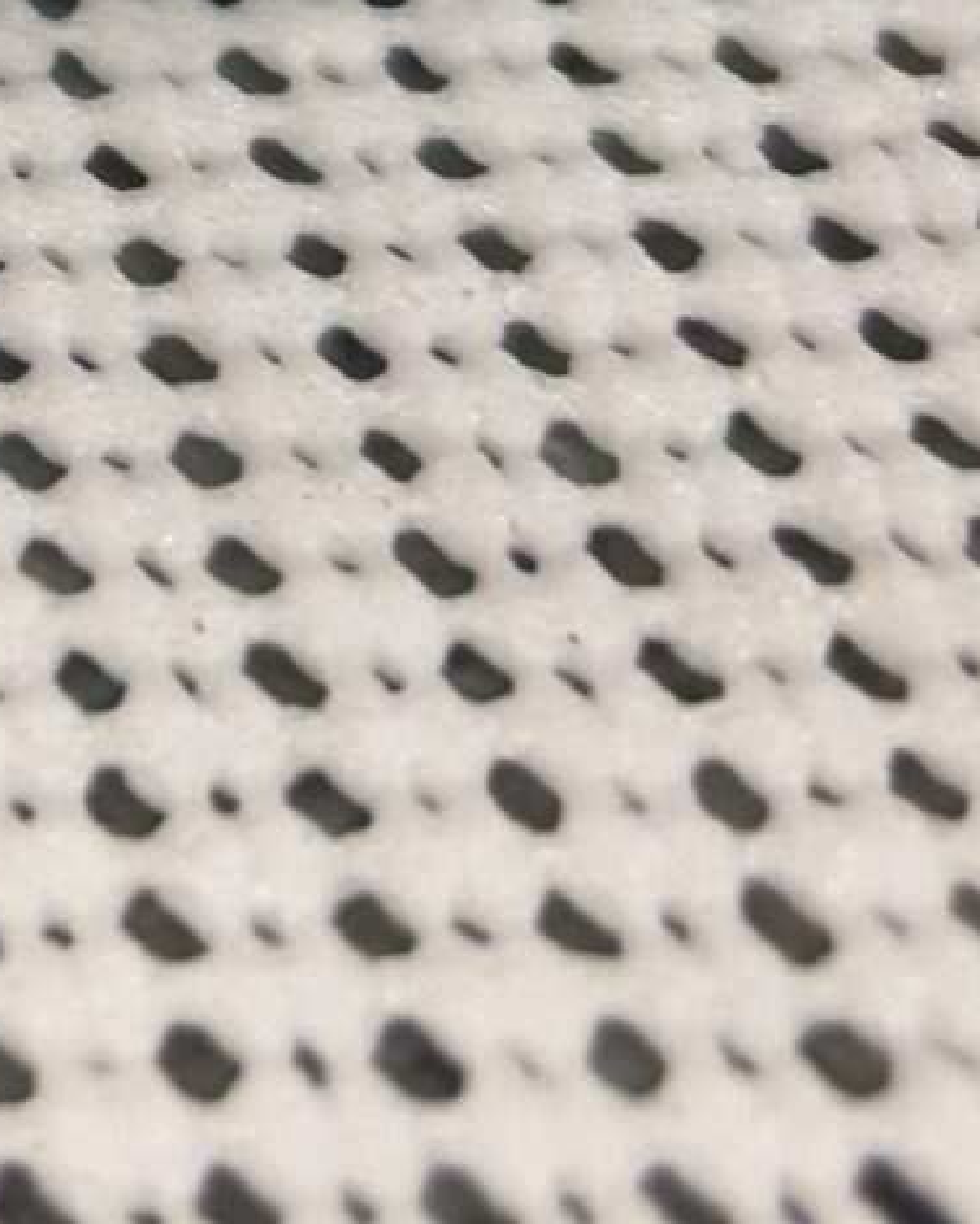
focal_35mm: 138
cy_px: -1185
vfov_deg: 12.4
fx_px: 5002
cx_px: -1035
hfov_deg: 10.3
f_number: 1.6
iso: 160
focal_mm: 5.96
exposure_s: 1/60
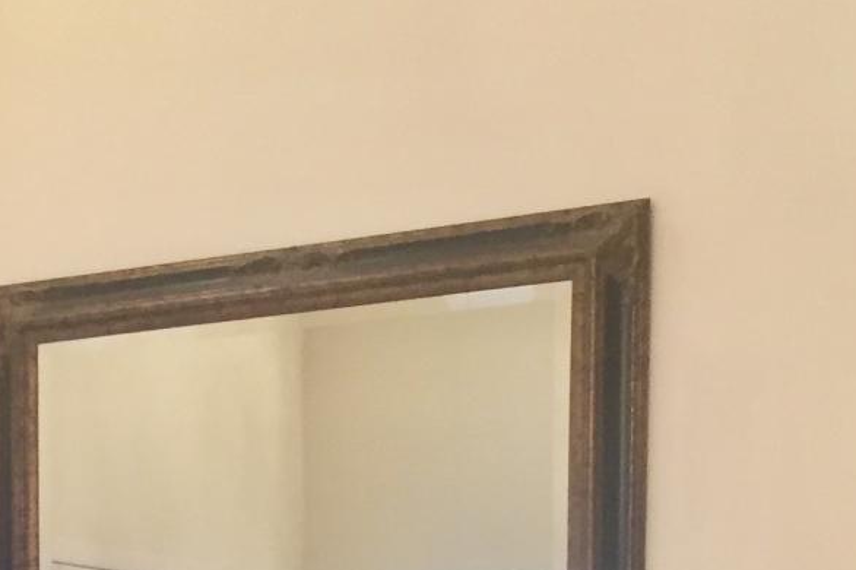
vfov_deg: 12.2
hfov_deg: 19.4
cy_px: 1036
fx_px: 2448
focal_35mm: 103
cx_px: 56
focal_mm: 4.15
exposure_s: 1/30
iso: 100
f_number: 2.2
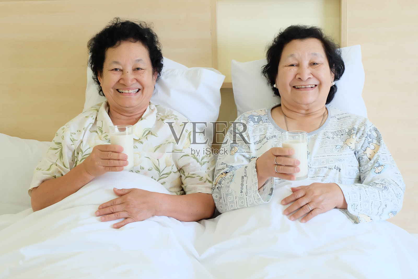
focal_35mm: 58
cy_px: 140
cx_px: 209
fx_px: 673
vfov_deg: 23.4
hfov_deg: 34.5
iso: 640
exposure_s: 1/30
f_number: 5.3
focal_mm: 38.7
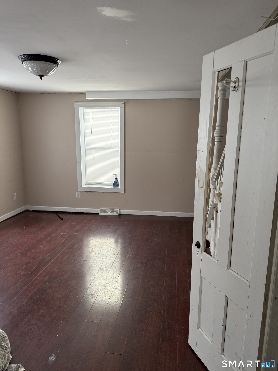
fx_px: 257
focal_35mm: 24
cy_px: 186
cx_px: 139
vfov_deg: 71.6
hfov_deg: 56.8
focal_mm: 6.76
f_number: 1.78
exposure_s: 1/118
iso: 200
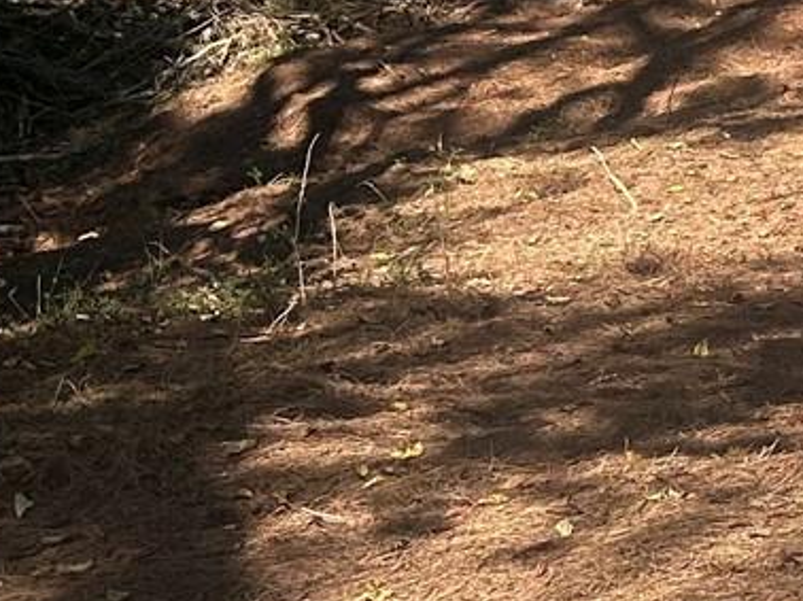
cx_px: 1464
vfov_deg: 10.4
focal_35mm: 141
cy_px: 49
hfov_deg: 12.7
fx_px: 3269
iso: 50
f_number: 1.5
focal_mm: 5.7
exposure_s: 1/1431
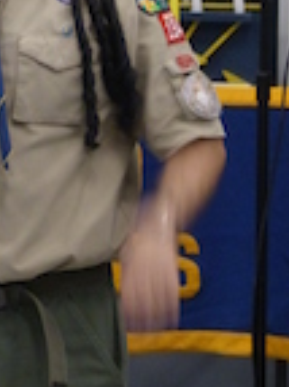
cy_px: 173
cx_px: -22
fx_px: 4526
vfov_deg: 4.9
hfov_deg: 3.7
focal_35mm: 406
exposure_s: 1/15
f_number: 2.8
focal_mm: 26.1
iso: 400
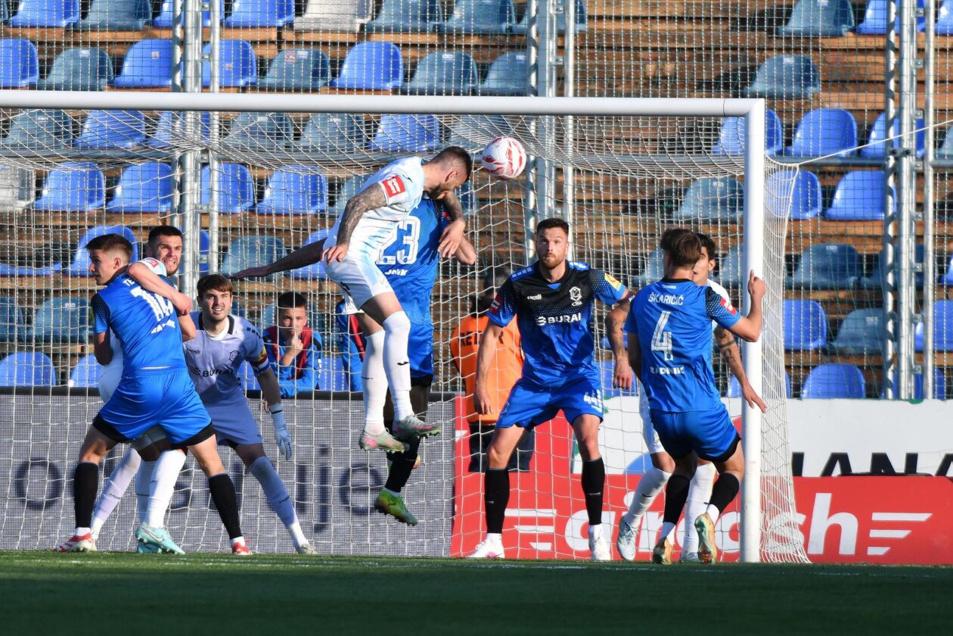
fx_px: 10588
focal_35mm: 400
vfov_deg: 3.4
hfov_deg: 5.2
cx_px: 476
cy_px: 318
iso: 280
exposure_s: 1/1600
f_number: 5
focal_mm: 400
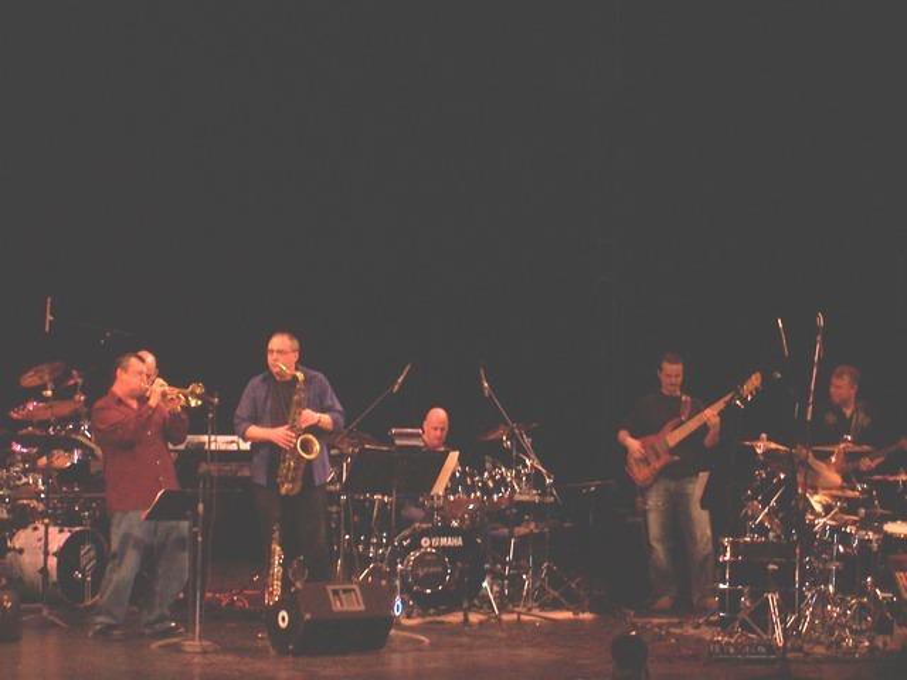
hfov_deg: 17.7
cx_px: 454
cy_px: 340
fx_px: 2908
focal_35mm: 111
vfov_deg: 13.3
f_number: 4.8
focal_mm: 16.8
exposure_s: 1/90
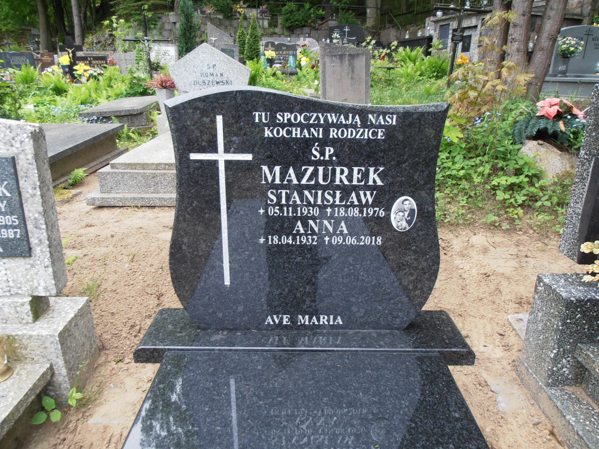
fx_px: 415
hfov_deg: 71.6
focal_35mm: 24
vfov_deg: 56.8
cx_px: 300
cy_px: 224
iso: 80
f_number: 3
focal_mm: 4.2
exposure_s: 1/80
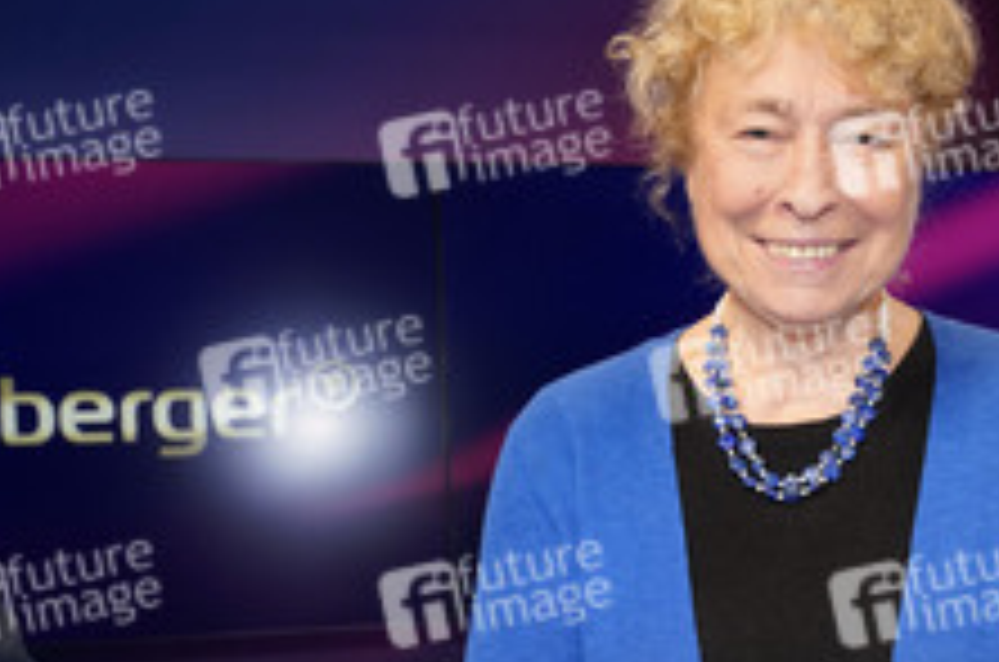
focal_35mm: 57
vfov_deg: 23.5
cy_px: 482
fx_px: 1578
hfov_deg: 33.9
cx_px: 826
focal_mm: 28
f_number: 5.6
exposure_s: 1/125
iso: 2000
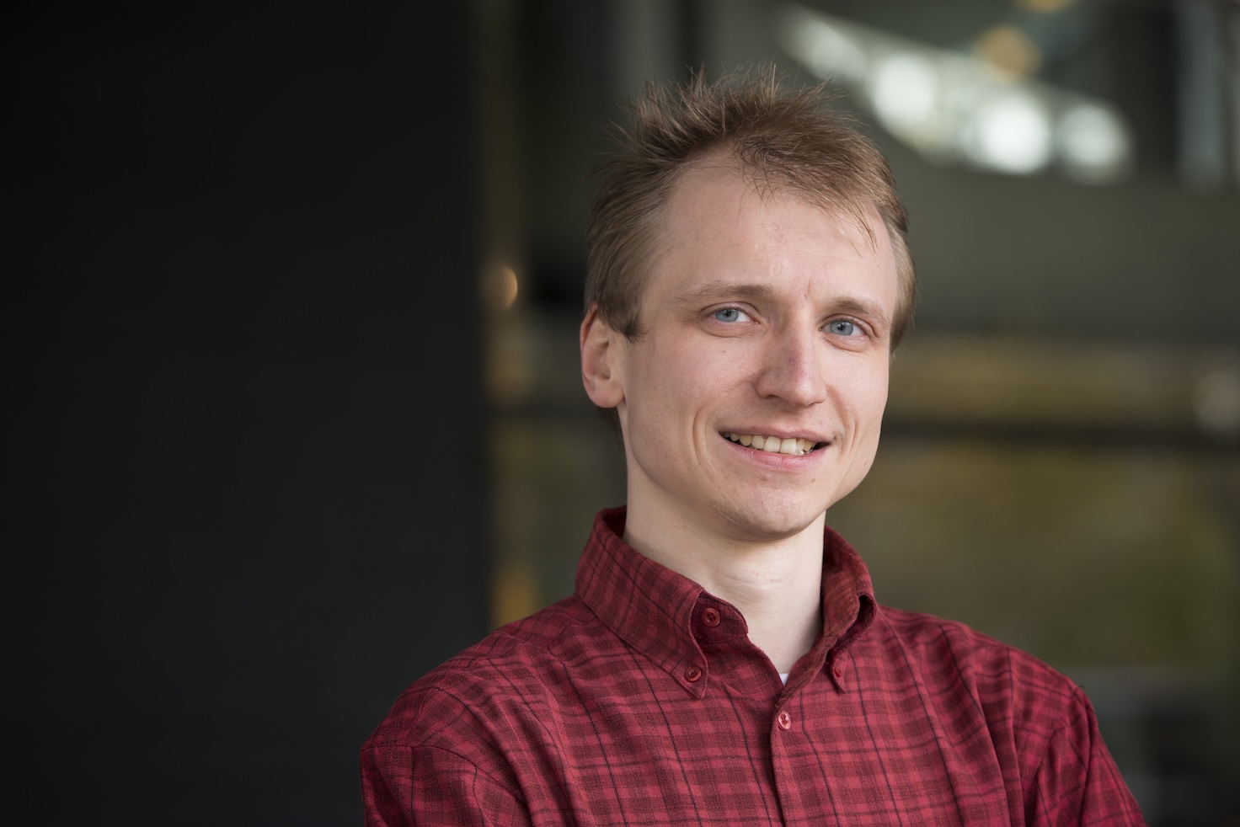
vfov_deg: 9.2
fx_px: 5167
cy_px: 414
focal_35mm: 150
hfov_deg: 13.7
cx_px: 620
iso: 400
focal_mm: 150
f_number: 5
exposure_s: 1/100
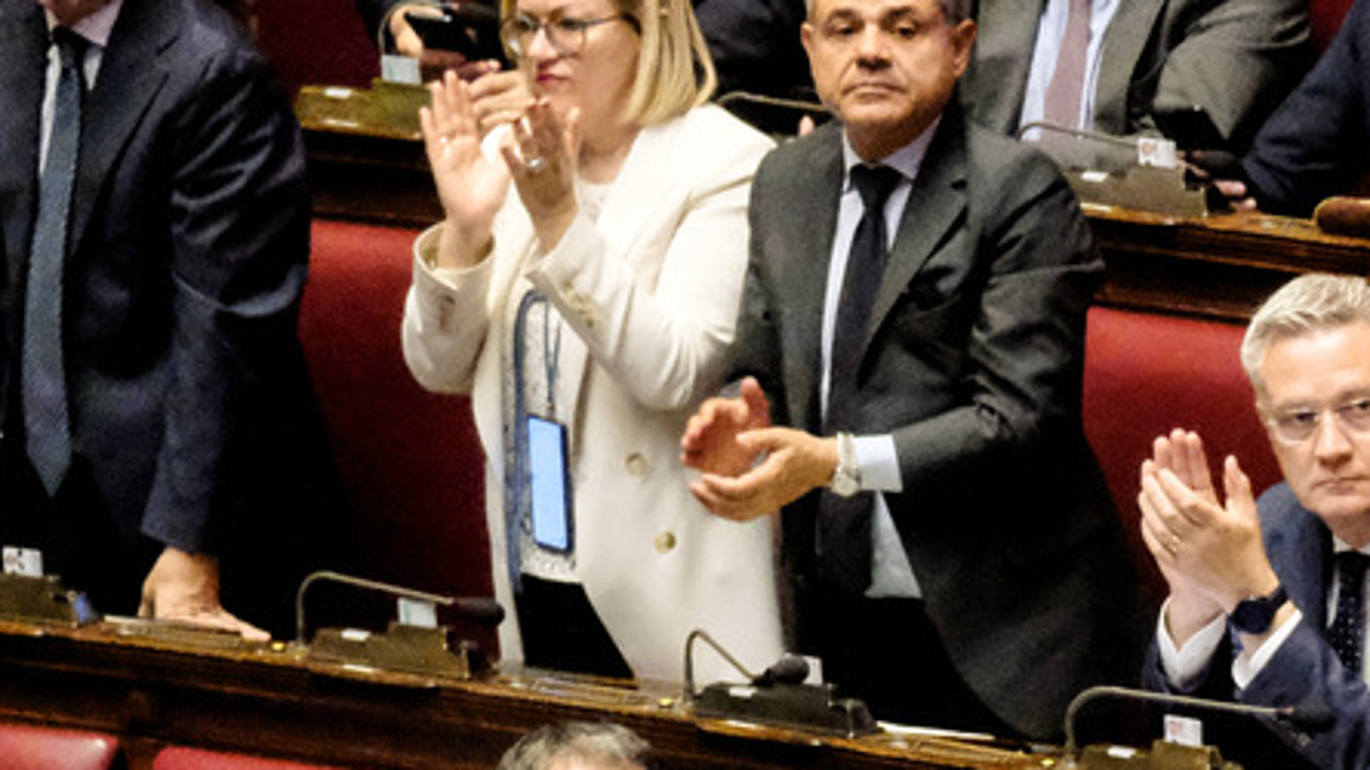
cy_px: 1403
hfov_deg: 3.6
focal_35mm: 590
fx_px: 21426
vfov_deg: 2.1
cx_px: 2118
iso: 12800
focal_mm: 119.5
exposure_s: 1/160
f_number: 4.6
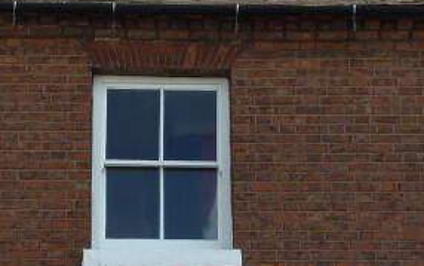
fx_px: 1931
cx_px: 237
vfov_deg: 7.8
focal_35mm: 167
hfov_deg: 12.5
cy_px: 215
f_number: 4
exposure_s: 1/320
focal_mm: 7.3
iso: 80
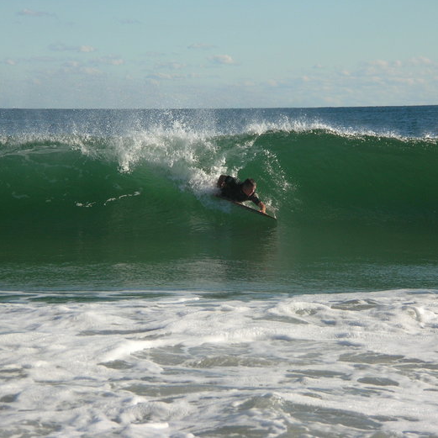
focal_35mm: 196
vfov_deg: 8.9
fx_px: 2806
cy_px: 219
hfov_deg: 8.9
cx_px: 212
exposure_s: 1/947
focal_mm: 27.3
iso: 50
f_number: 3.8
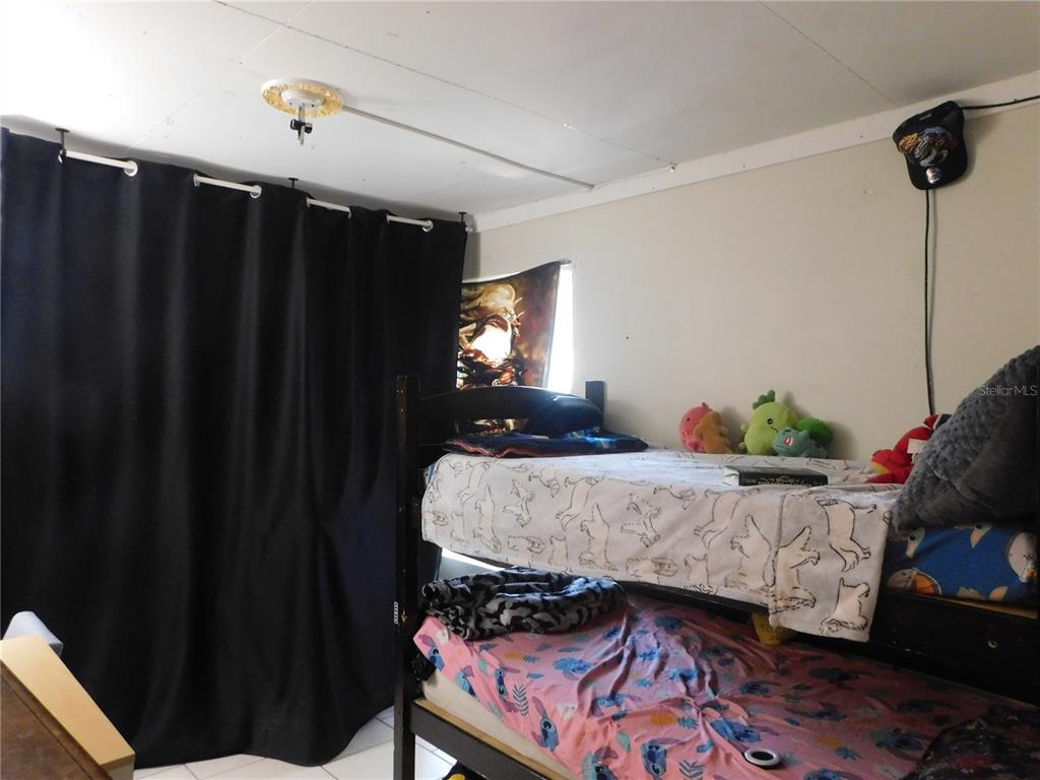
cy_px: 390
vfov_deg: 56.8
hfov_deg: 71.6
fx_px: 721
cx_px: 520
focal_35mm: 24
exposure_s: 1/8
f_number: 3
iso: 560
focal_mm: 4.1
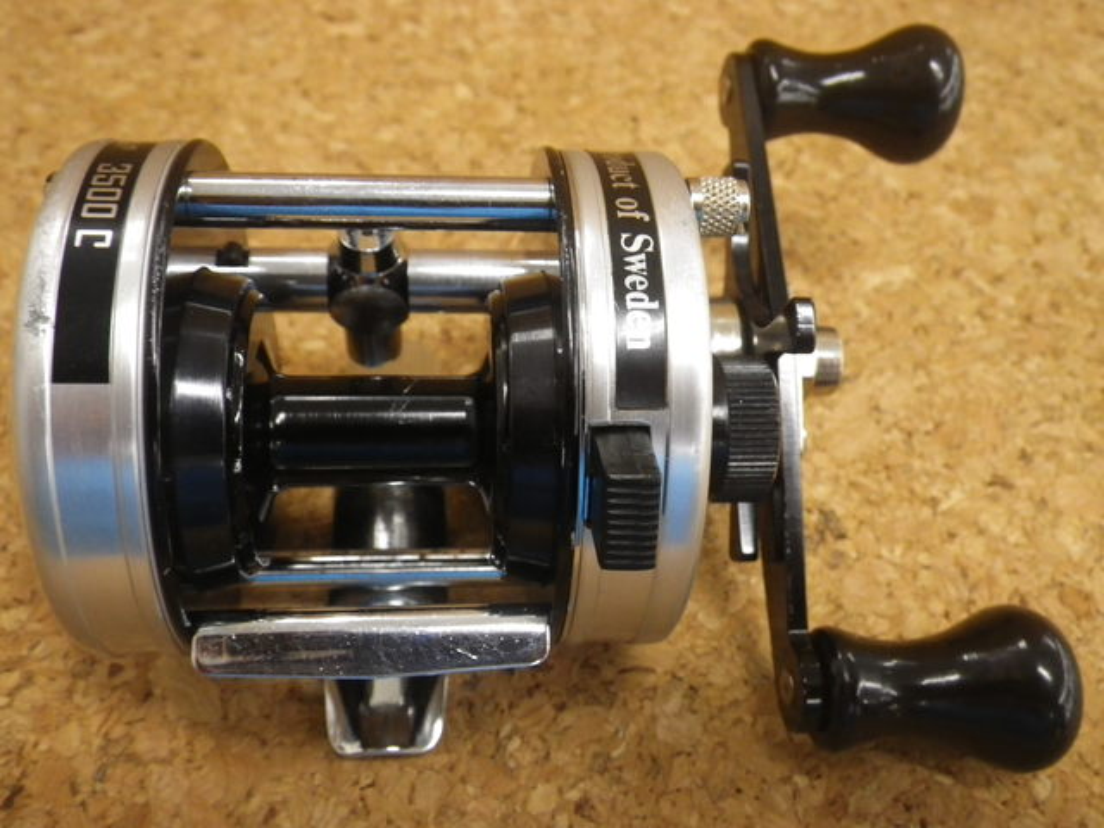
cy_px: 414
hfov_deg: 54.0
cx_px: 552
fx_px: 1084
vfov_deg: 41.8
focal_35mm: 34
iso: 400
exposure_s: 1/50
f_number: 3.8
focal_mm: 6.1
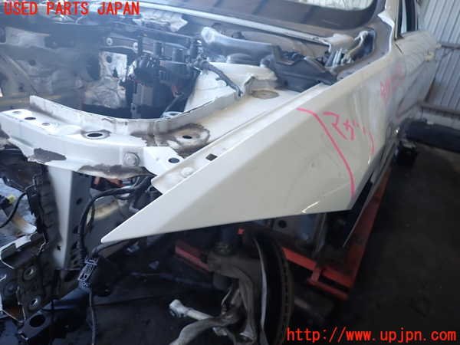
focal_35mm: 25
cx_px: 230
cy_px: 172
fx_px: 332
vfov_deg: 54.9
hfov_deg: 69.4
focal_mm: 4.5
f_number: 2
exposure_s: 1/125
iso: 125
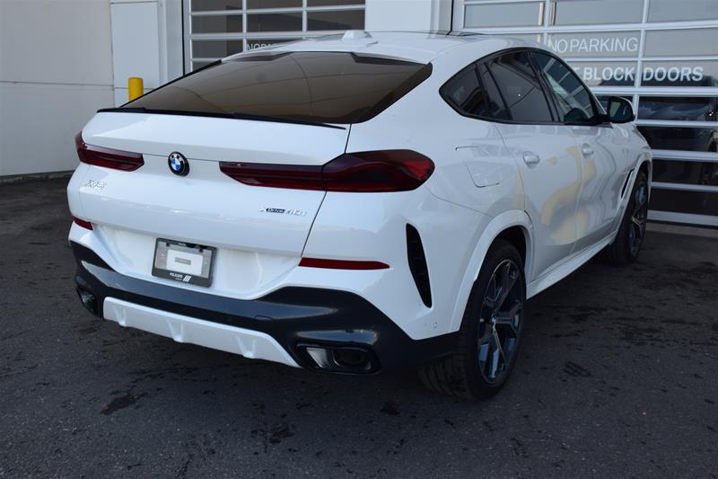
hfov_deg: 49.6
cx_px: 359
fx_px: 778
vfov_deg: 34.2
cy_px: 240
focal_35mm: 39
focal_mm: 26
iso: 400
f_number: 10
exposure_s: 1/200
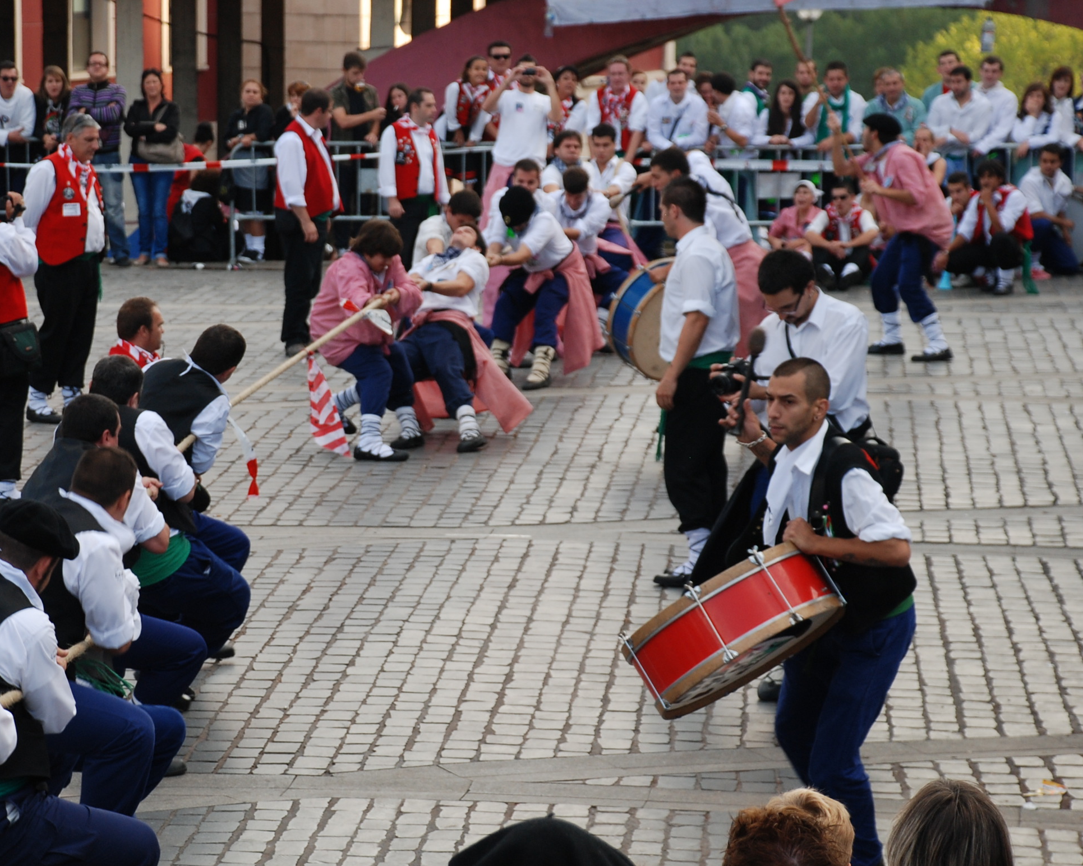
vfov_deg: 9.7
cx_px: 352
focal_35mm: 159
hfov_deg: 12.1
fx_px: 5087
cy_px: 477
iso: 250
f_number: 5.6
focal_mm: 75
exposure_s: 1/125
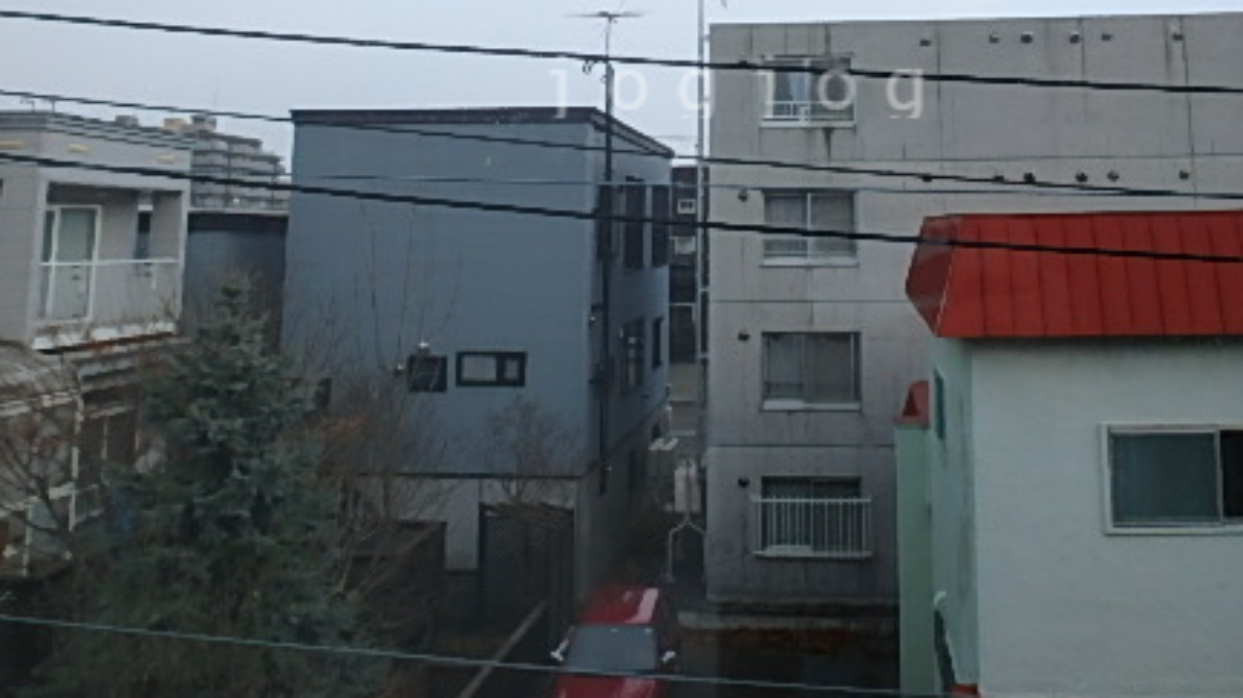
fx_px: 1120
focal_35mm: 34
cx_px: 741
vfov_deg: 33.0
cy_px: 84
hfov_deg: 57.6
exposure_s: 1/320
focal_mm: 3.7
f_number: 3.5
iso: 125
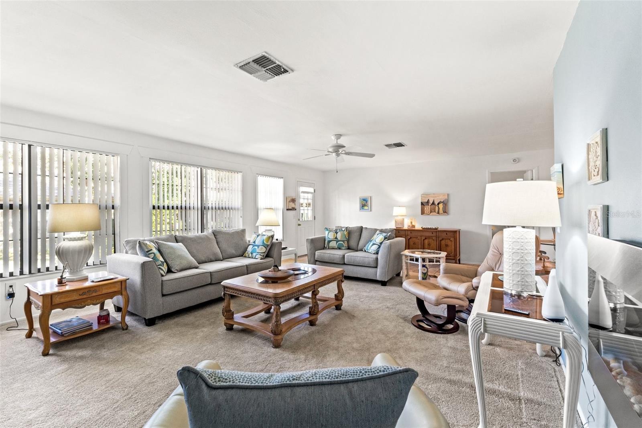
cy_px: 214
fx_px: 267
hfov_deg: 100.4
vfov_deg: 77.3
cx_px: 321
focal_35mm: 15
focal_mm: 10
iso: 400
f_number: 8
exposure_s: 1/6
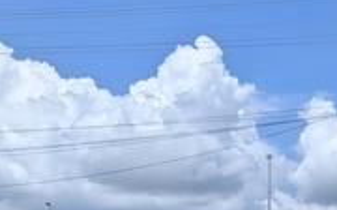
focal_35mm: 85
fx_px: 780
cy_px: 371
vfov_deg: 13.8
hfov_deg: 24.3
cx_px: 212
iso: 20
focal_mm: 6.9
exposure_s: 1/1764
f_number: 1.68
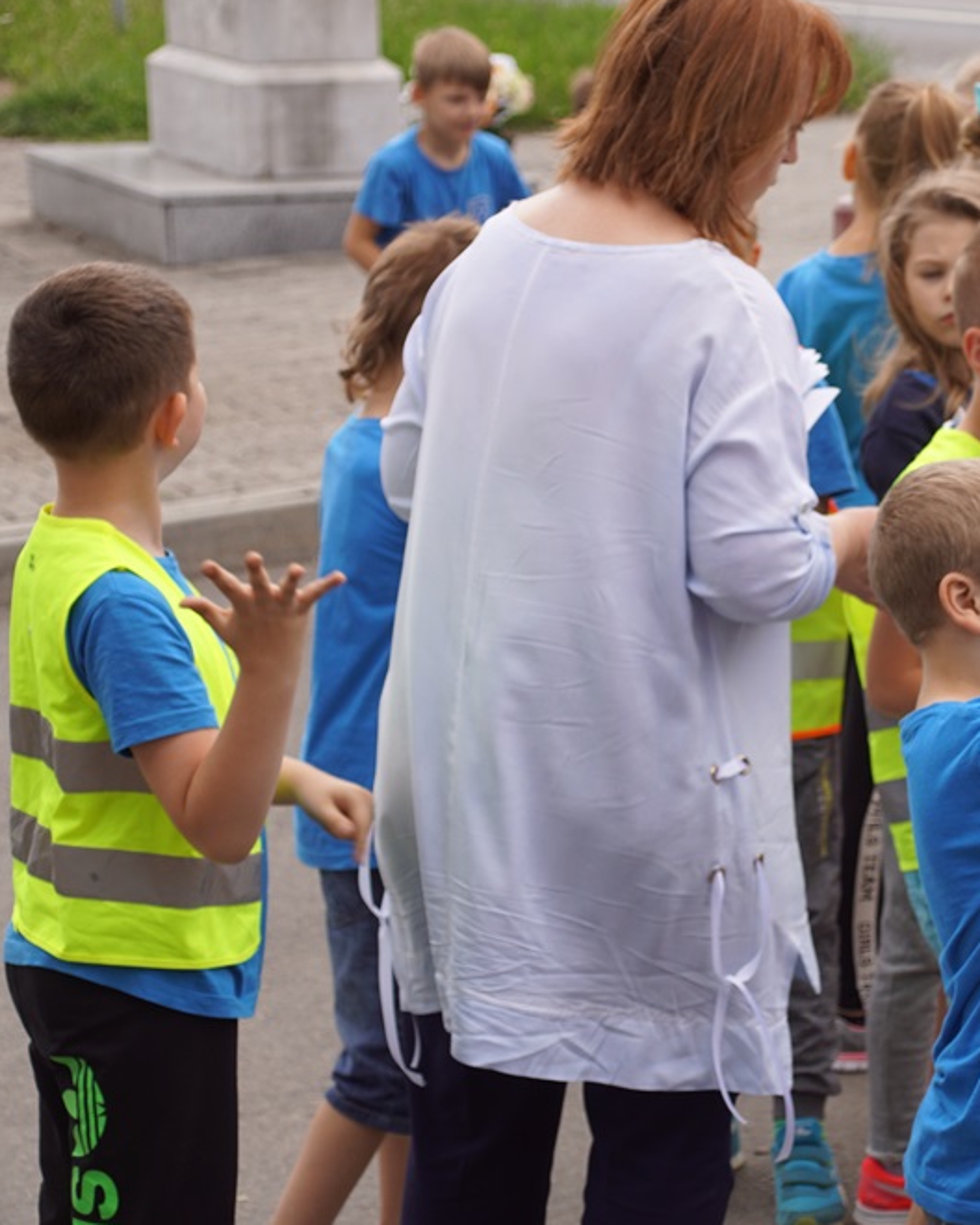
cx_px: 852
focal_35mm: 128
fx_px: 4641
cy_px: 612
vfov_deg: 15.0
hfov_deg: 12.0
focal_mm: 60
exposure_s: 1/160
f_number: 5
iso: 100
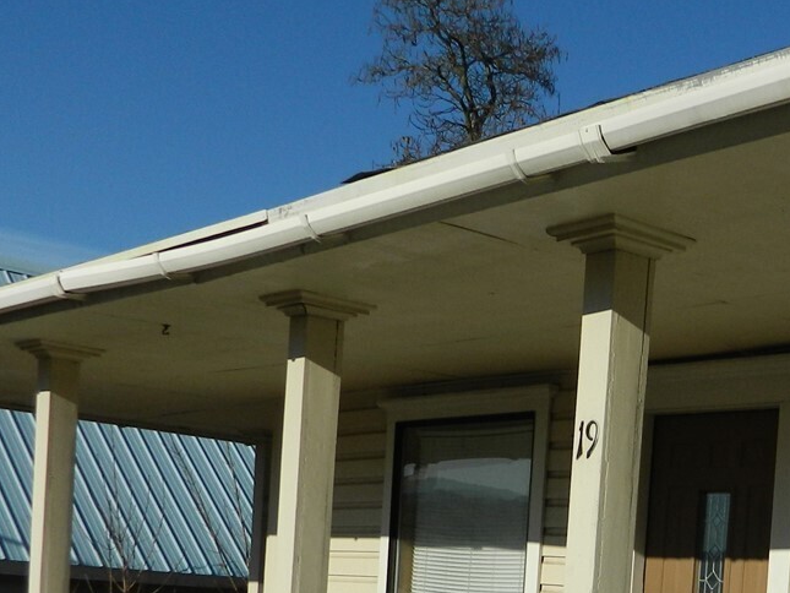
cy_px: 693
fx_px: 1415
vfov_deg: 22.0
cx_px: 774
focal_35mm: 62
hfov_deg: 29.3
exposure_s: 1/320
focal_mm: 4.5
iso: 80
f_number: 8.7
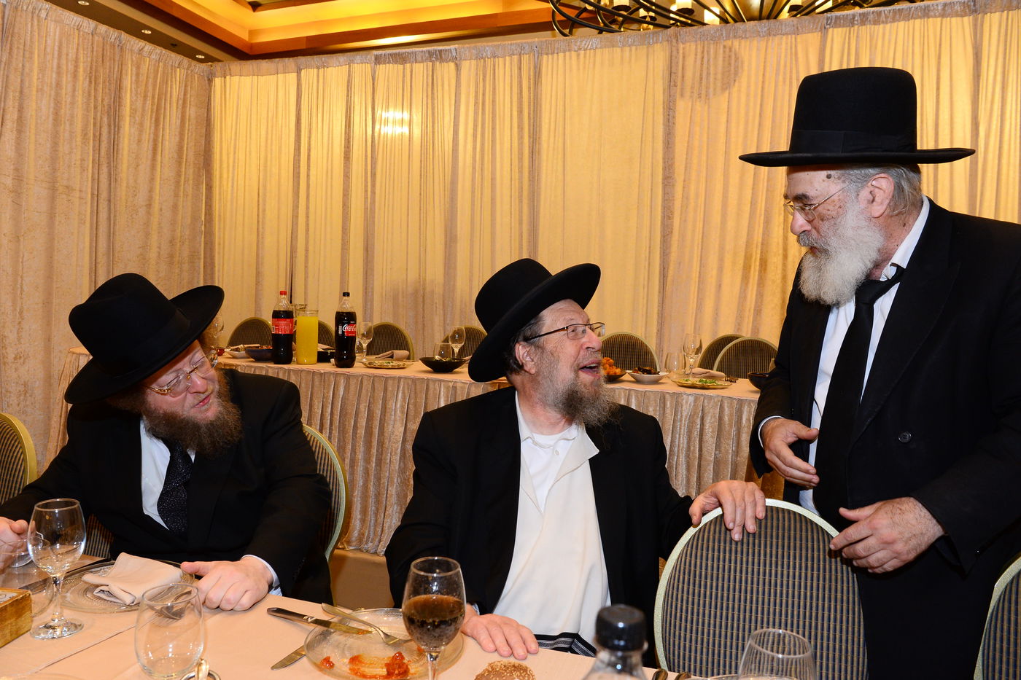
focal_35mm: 26
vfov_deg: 49.5
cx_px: 510
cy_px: 340
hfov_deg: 69.4
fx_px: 737
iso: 2000
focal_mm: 26
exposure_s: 1/125
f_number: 8
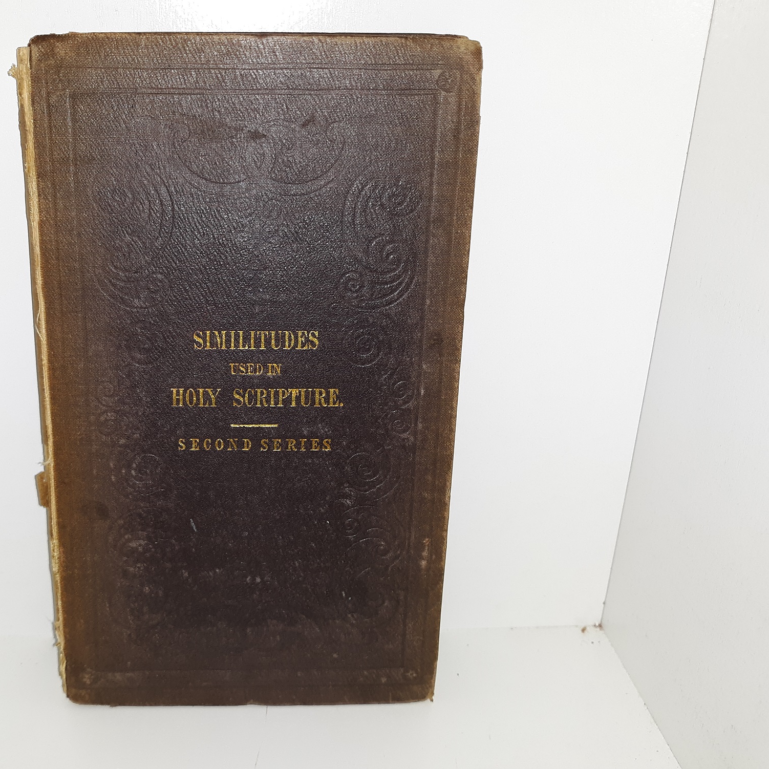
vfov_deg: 48.4
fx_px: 855
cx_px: 265
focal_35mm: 34
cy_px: 374
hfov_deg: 47.8
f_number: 1.7
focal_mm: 3.7
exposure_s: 1/139
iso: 40
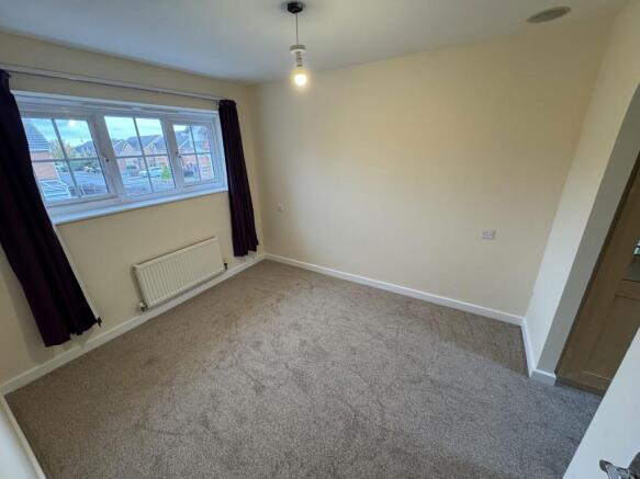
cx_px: 320
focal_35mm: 14
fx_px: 259
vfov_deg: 85.7
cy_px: 240
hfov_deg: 102.1
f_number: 2.2
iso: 320
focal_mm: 2.22
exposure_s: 1/100
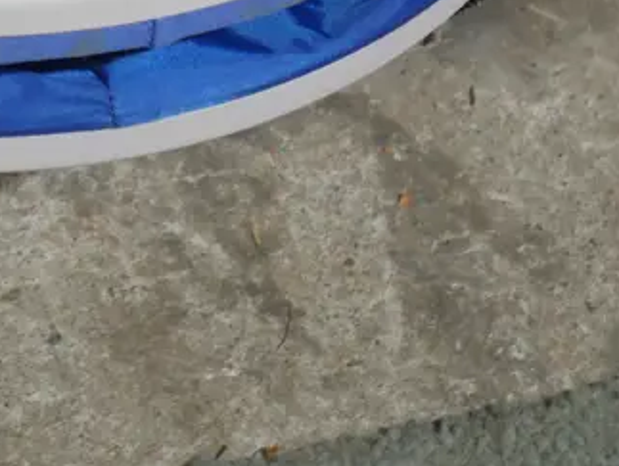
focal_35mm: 266
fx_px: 4762
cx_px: -159
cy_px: -260
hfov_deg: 7.4
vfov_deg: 5.5
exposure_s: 1/100
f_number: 5.6
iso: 1250
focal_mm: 42
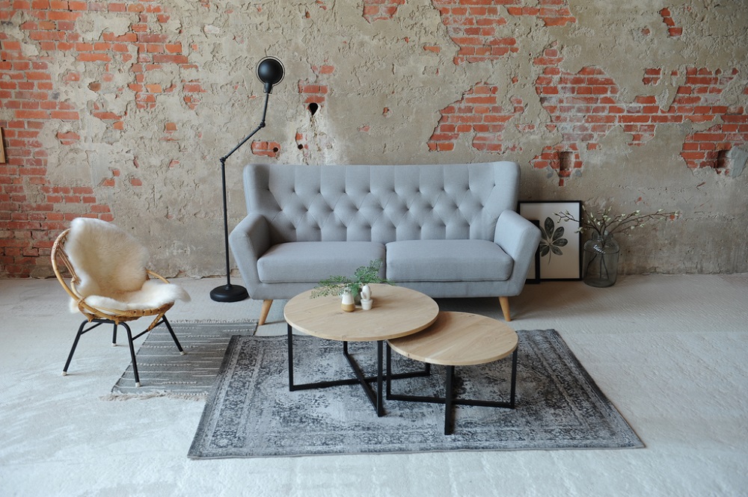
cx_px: 374
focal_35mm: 35
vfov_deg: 37.8
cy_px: 248
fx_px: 727
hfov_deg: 54.5
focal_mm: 35
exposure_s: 1/30
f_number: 4
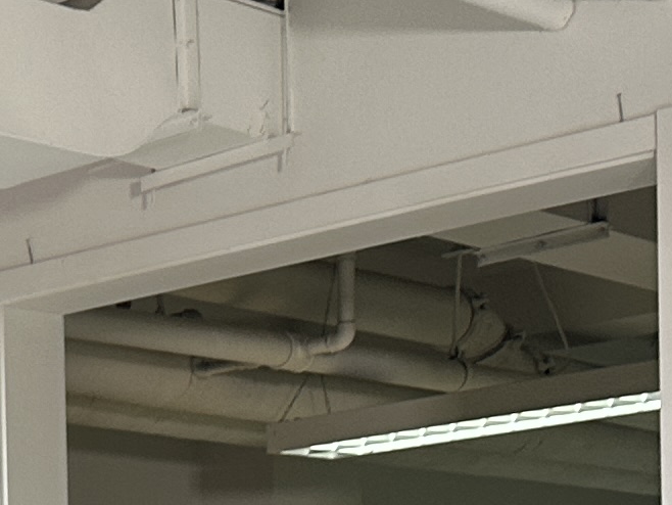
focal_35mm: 147
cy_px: 922
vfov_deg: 9.6
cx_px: -458
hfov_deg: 12.5
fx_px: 2855
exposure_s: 1/60
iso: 125
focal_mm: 6.86
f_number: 1.78
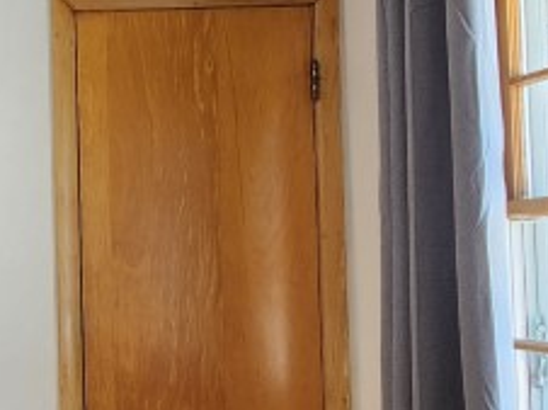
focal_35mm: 59
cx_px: -136
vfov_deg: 24.8
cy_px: 226
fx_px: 933
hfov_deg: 28.0
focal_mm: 2.2
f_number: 2.2
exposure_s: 1/60
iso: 64
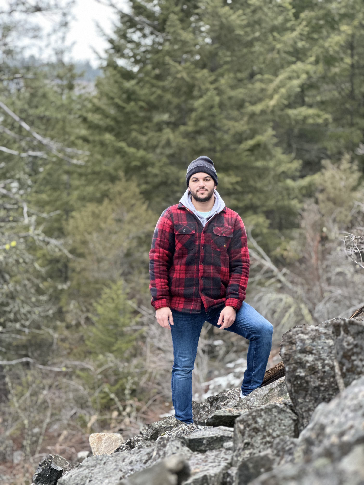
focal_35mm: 77
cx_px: 182
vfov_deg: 25.3
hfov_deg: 19.1
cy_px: 242
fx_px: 1080
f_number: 2.8
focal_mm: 9
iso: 320
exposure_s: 1/40
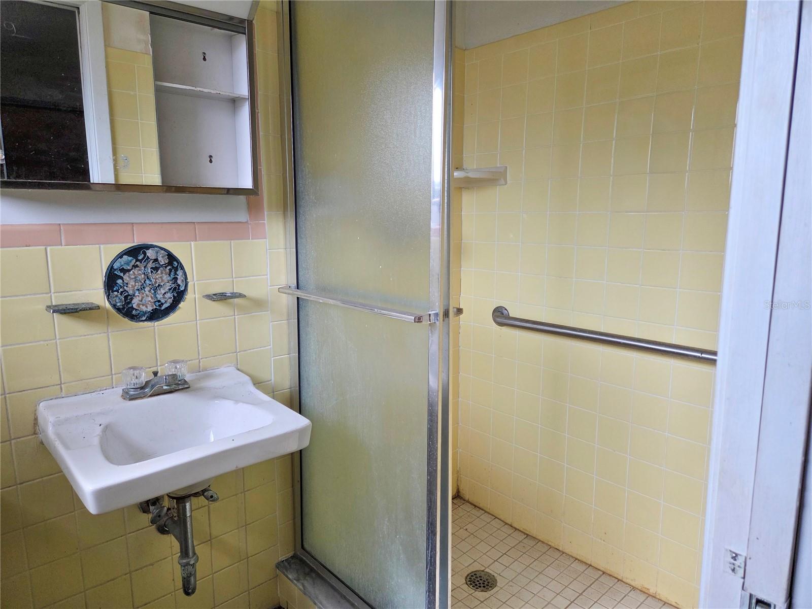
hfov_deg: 73.9
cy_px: 304
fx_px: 540
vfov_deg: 58.9
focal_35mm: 23
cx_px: 406
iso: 125
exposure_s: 1/180
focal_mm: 5.4
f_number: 1.8
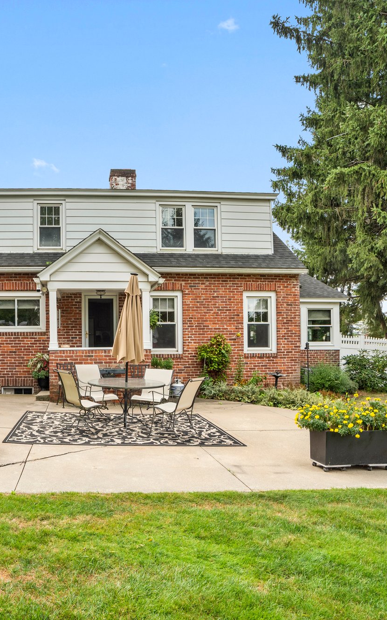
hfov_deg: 52.8
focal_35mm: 22
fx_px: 371
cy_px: 312
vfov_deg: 79.7
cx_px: 101
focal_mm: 14
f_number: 9
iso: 400
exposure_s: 1/200
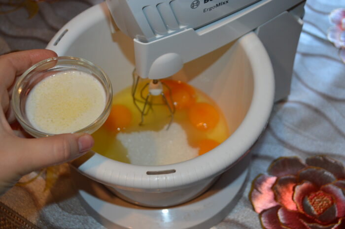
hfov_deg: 43.6
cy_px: 114
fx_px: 431
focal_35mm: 45
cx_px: 172
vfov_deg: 29.8
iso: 640
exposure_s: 1/60
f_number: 4.5
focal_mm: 30
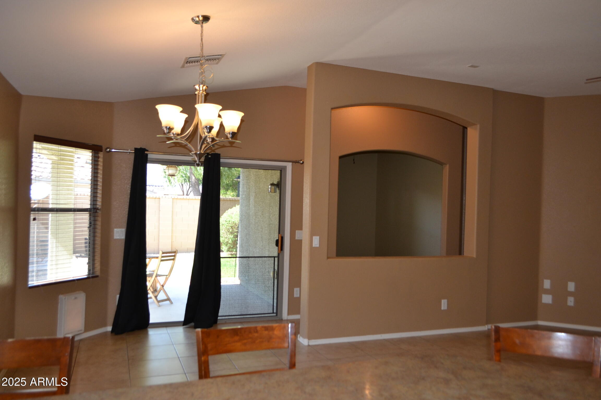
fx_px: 451
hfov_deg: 67.4
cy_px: 200
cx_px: 300
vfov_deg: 47.9
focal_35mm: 27
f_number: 4
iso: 400
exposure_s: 1/125
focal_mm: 18
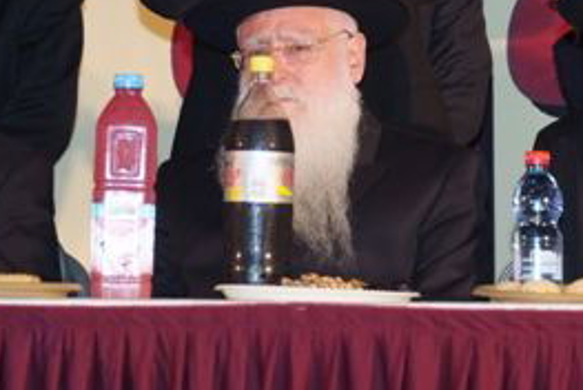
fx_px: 4458
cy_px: -49
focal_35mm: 275
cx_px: 257
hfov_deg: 7.5
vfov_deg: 5.0
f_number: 5.3
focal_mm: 75
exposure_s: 1/100
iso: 1000
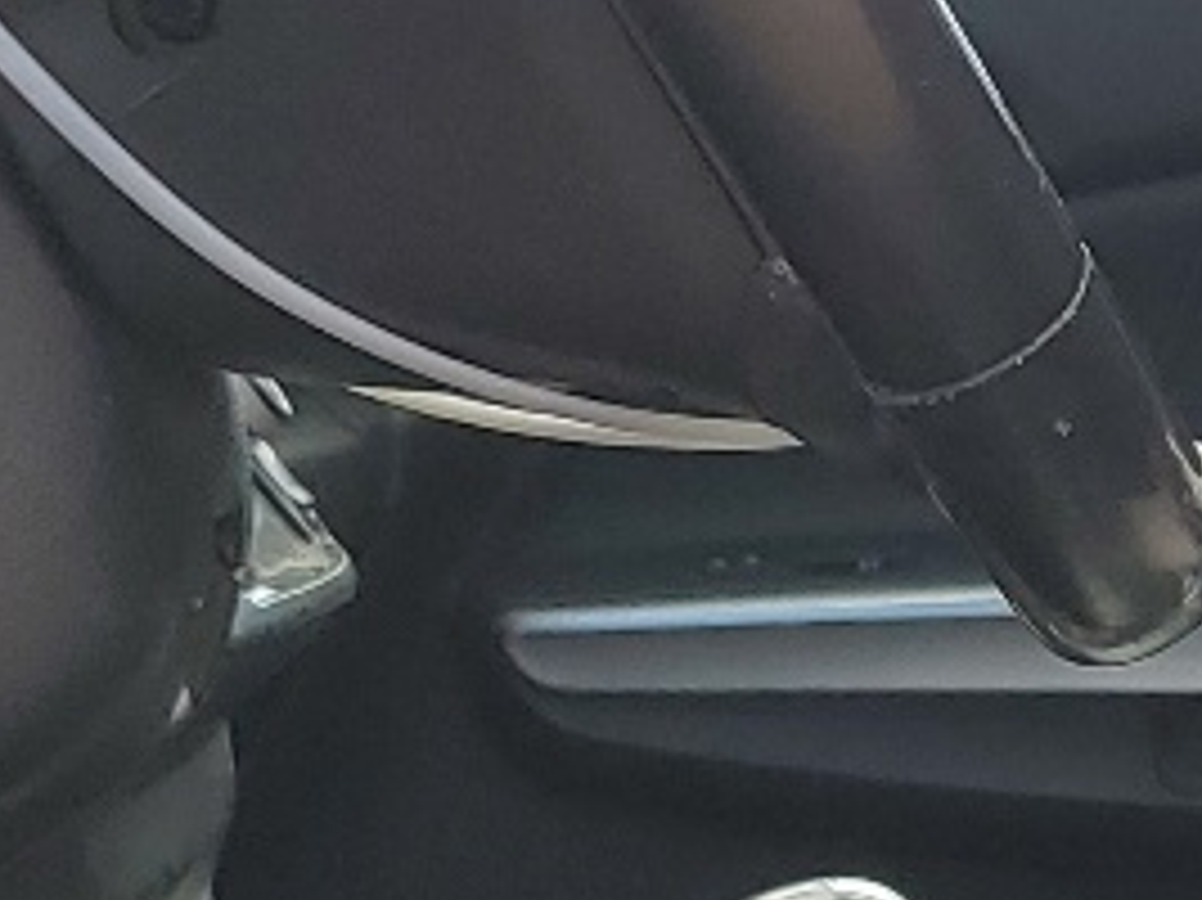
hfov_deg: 11.9
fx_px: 5414
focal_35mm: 156
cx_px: 1963
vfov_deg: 9.4
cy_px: 896
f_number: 1.5
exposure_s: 1/455
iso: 50
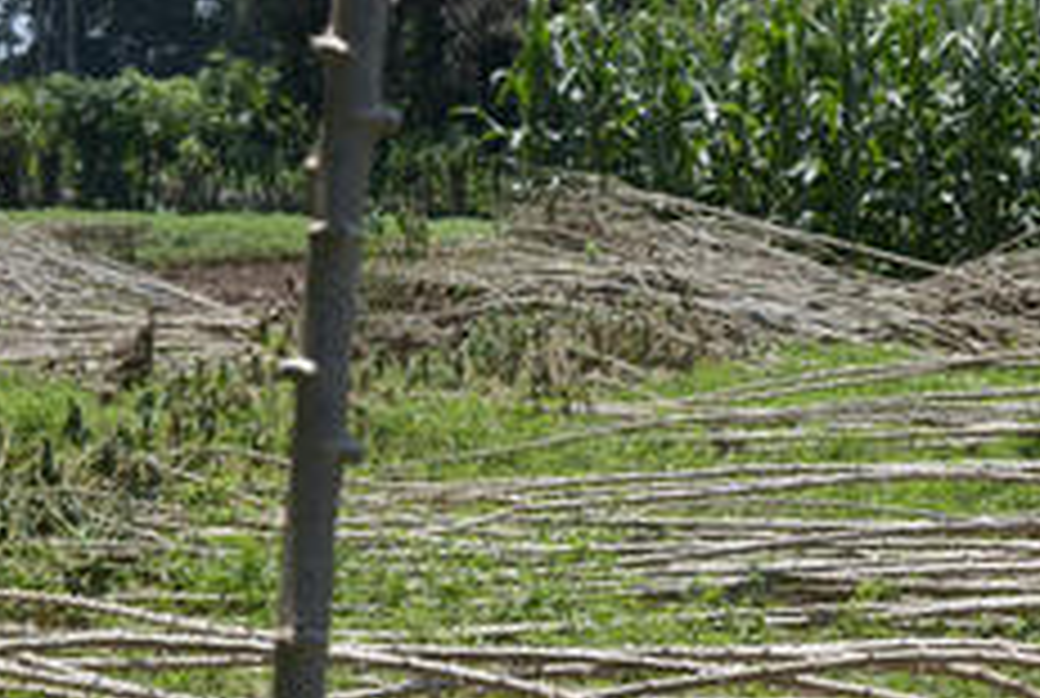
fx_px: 3126
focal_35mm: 108
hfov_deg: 18.3
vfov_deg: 12.6
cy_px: 639
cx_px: 1099
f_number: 8
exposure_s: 1/640
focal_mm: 50
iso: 200
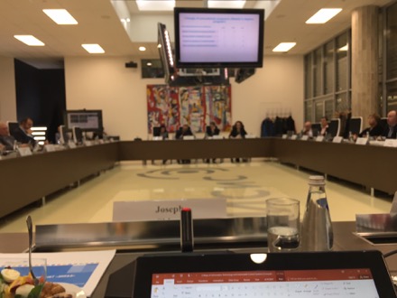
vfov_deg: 48.2
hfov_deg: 61.7
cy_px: 149
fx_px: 333
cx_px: 198
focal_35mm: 29
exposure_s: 1/50
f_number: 2.2
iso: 32
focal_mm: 4.15
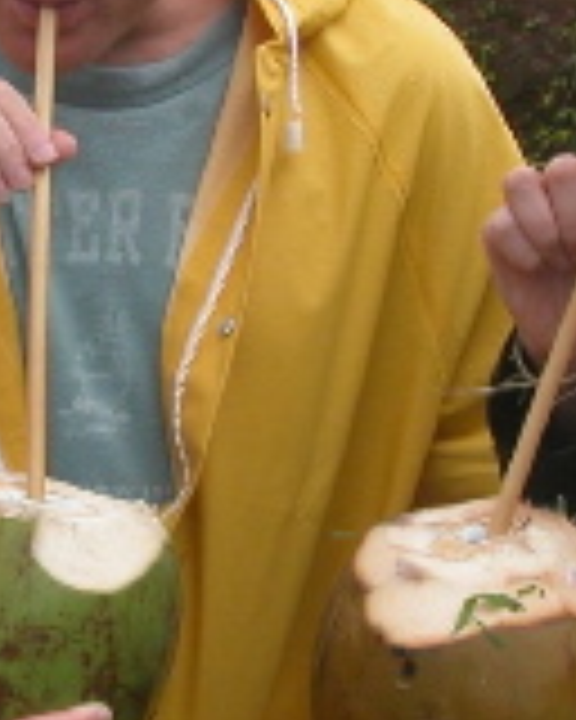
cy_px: 207
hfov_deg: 11.2
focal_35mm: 137
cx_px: 45
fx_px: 2919
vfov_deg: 14.0
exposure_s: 1/242
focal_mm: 8.9
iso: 100
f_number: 5.6
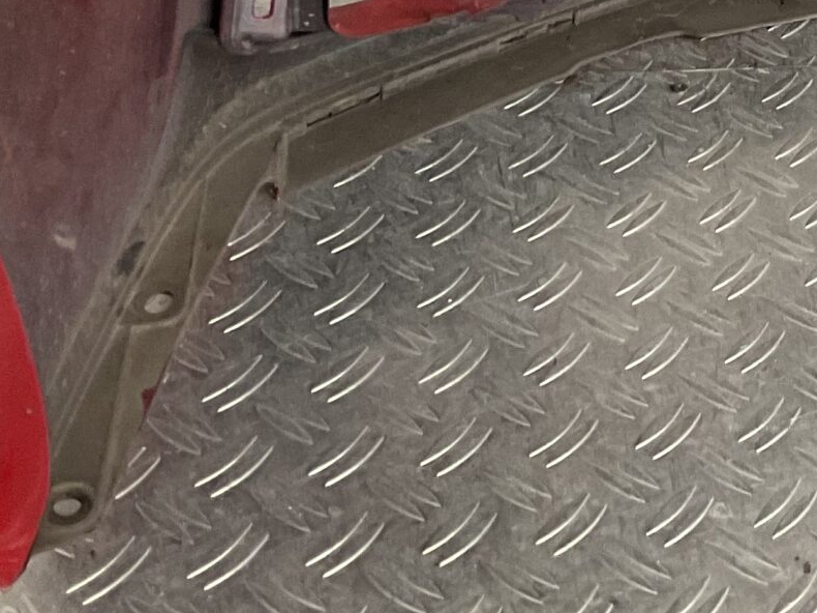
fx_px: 2218
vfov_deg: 15.0
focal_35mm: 94
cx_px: 911
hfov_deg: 19.9
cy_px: -202
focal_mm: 3
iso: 100
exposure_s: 1/60
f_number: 1.8
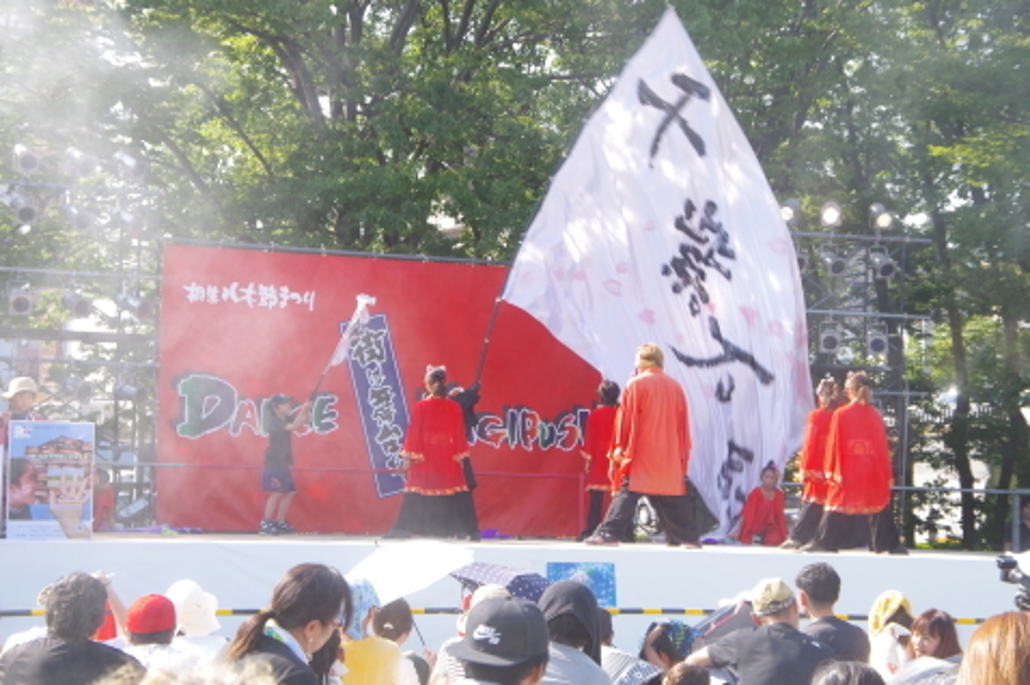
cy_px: 333
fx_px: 2602
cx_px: 493
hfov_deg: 22.4
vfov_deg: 15.0
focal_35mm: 91
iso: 200
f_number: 10
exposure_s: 1/100
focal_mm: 57.5
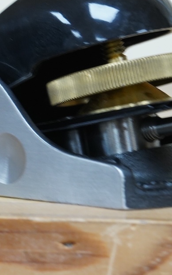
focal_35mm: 197
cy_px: 84
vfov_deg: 10.6
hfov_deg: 6.6
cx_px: 12
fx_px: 1477
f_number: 9
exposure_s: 1/80
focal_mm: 70
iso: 2500
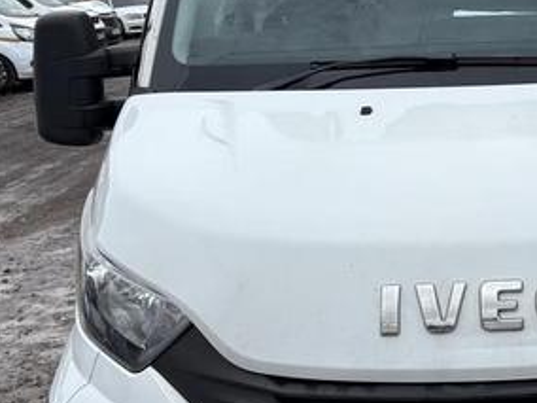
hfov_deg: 22.7
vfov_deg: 17.9
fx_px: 1272
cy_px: 112
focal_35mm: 82
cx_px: 567
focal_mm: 5.96
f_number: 1.6
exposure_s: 1/1135
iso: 50
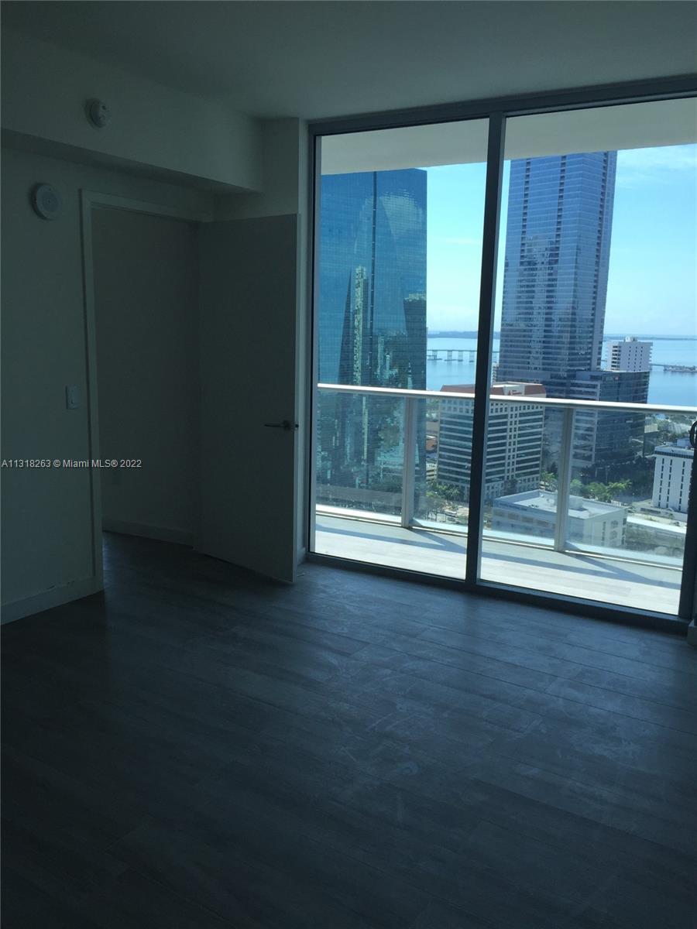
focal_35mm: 29
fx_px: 779
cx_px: 348
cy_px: 464
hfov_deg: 48.2
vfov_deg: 61.7
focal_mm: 4.15
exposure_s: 1/628
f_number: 2.2
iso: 32
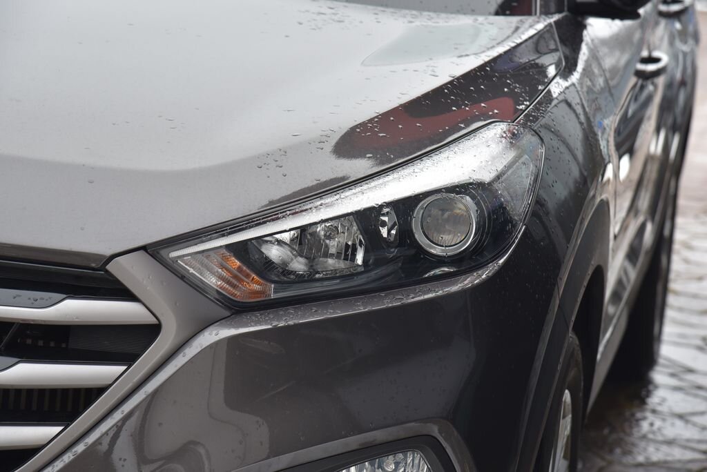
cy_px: 236
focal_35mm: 120
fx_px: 2358
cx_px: 354
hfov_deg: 17.1
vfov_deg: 11.4
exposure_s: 1/200
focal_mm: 120
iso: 500
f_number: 7.1
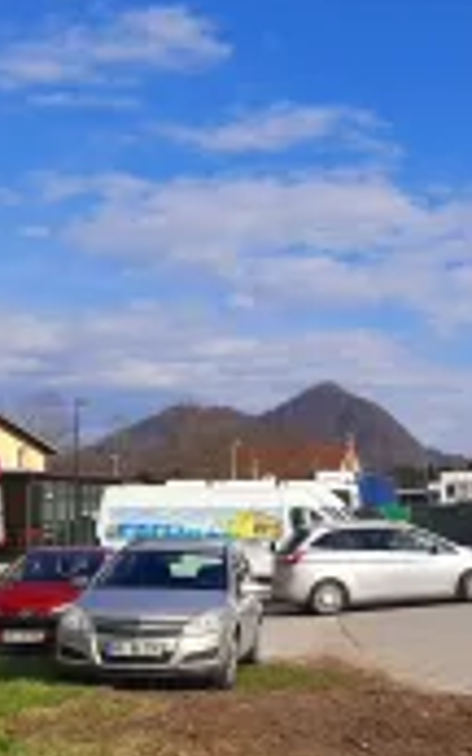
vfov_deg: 31.1
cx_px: 516
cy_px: 354
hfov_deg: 18.9
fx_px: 1360
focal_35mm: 66
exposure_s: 1/3185
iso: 40
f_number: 1.7
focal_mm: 3.93
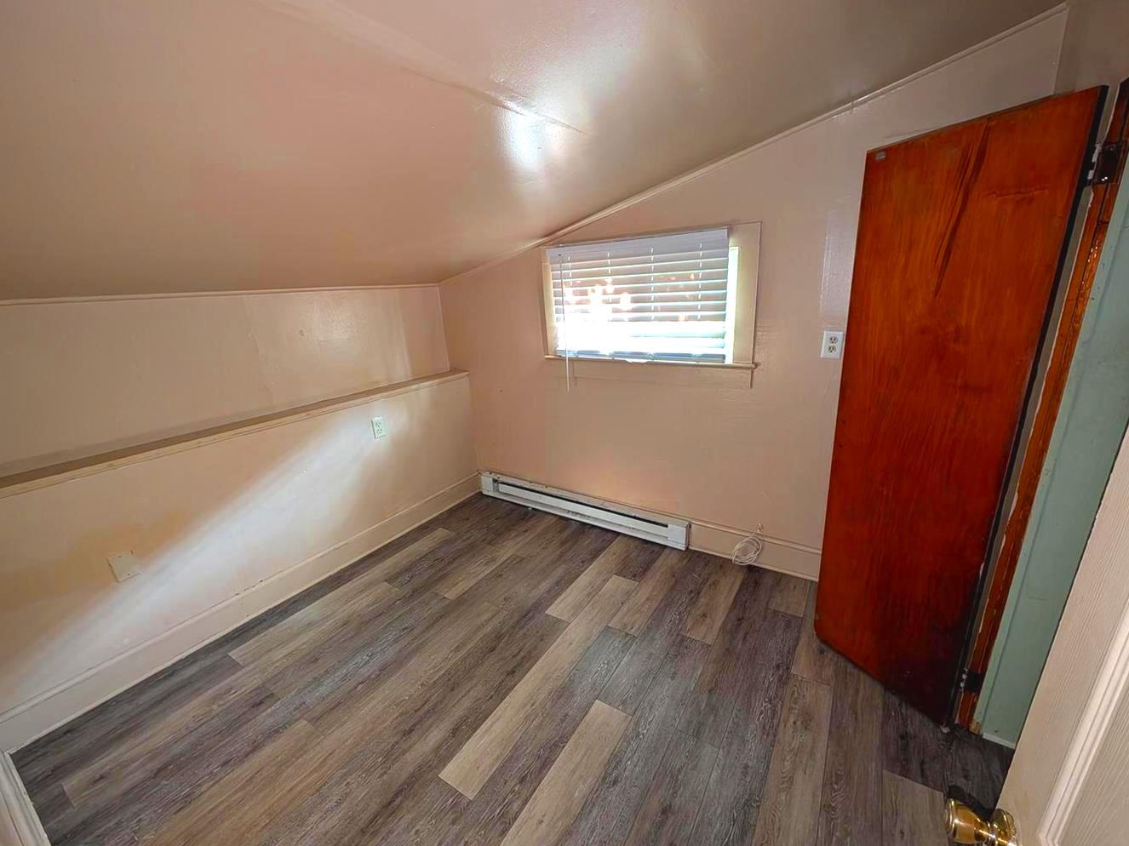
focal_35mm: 13
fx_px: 424
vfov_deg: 89.9
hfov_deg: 106.2
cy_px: 439
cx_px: 570
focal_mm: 2.02
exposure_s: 1/30.5
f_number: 1.7
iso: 394
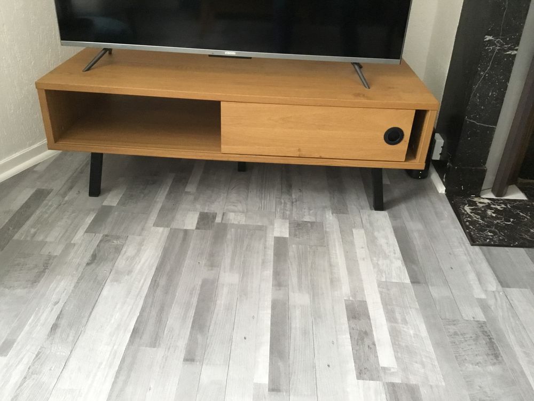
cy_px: 200
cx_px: 267
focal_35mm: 31
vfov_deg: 45.4
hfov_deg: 58.4
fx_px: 478
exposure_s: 1/25
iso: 200
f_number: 2.4
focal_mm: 3.3
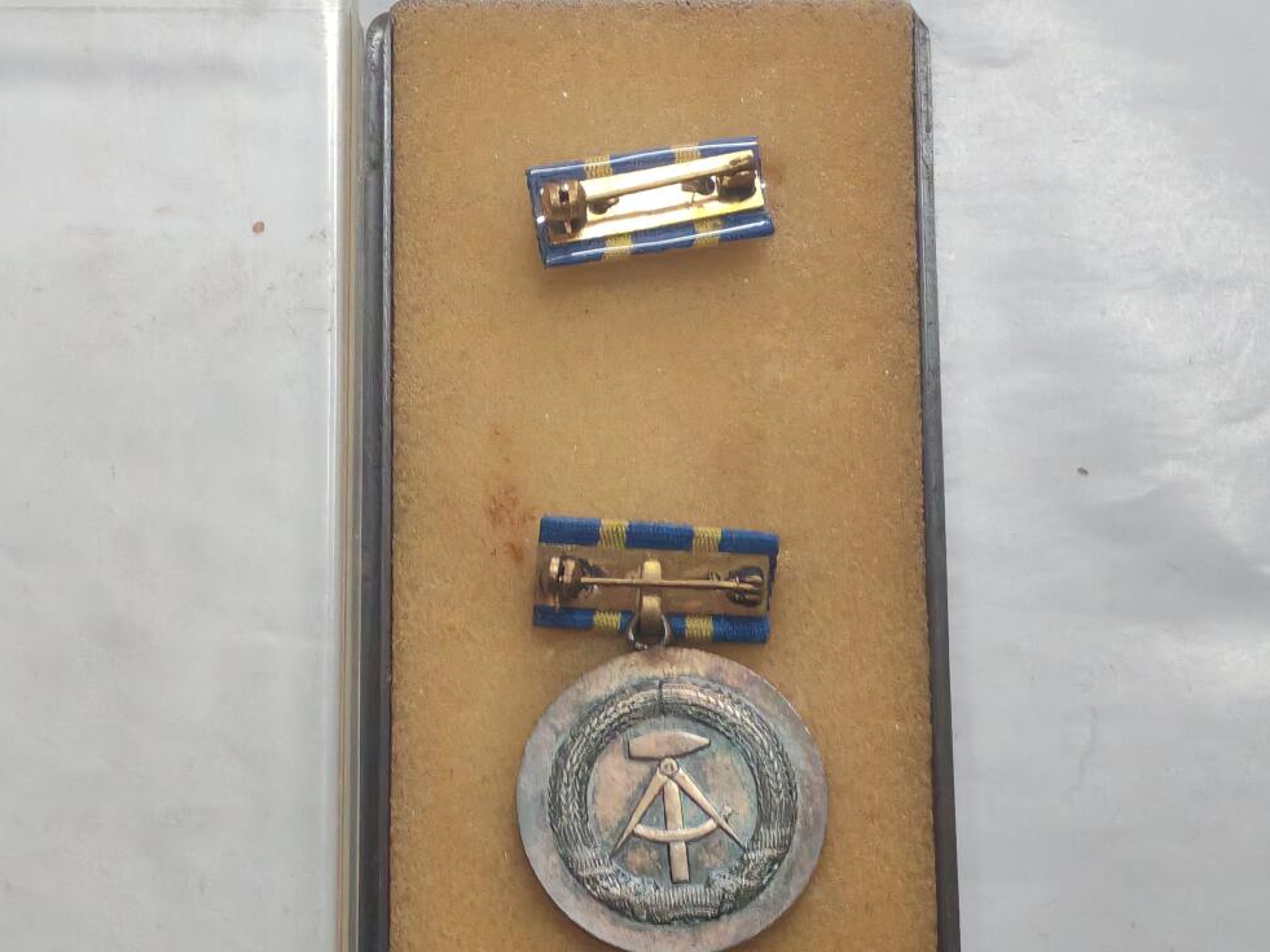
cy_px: 617
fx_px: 3559
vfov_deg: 15.2
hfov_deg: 20.2
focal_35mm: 97
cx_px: 444
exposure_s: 1/50
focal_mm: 5.52
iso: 800
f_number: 1.95
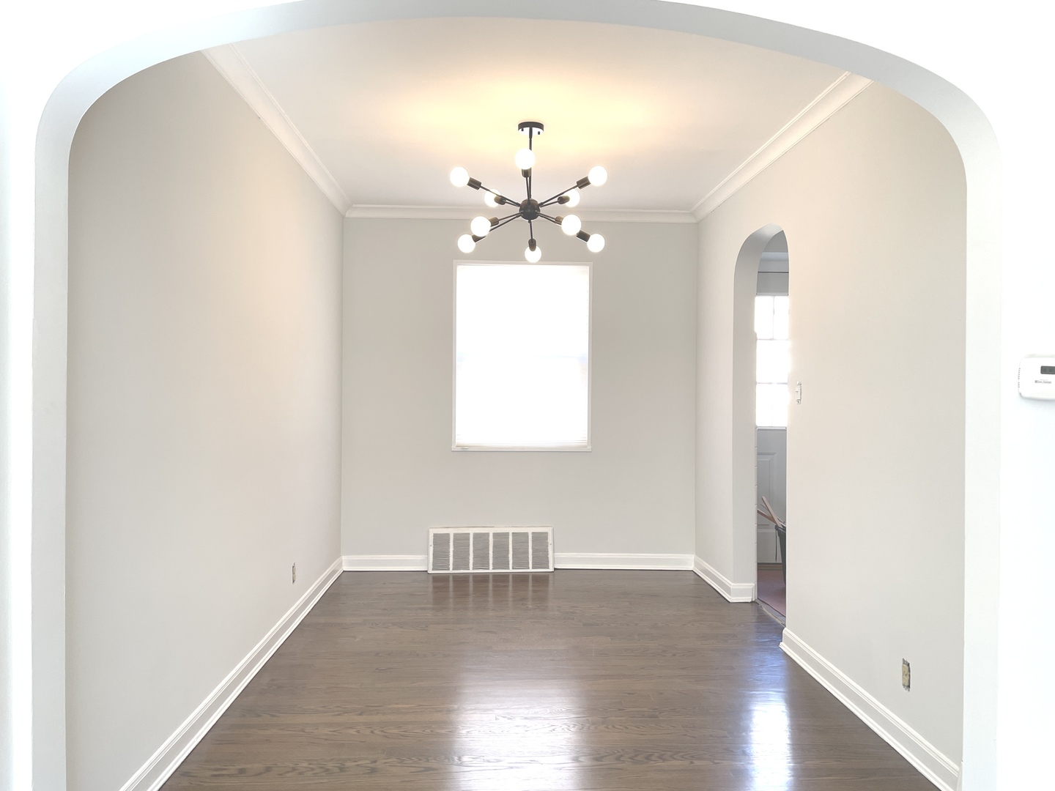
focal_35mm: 26
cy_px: 396
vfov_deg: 53.1
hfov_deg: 67.3
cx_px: 528
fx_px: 792
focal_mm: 4.2
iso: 64
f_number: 1.6
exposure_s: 1/120
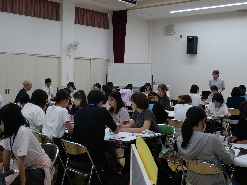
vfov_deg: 41.8
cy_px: 92
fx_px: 242
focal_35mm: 34
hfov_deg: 54.0
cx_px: 124
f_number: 4.1
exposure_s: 1/60
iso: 320
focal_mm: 17
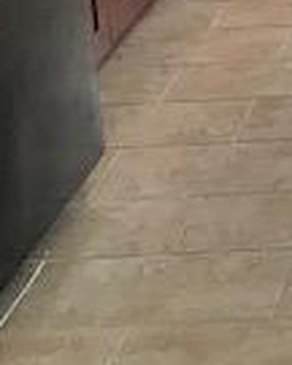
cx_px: 619
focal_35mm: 130
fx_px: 1404
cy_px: -168
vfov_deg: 14.0
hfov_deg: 10.7
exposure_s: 1/30
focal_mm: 3.99
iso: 40
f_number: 1.8
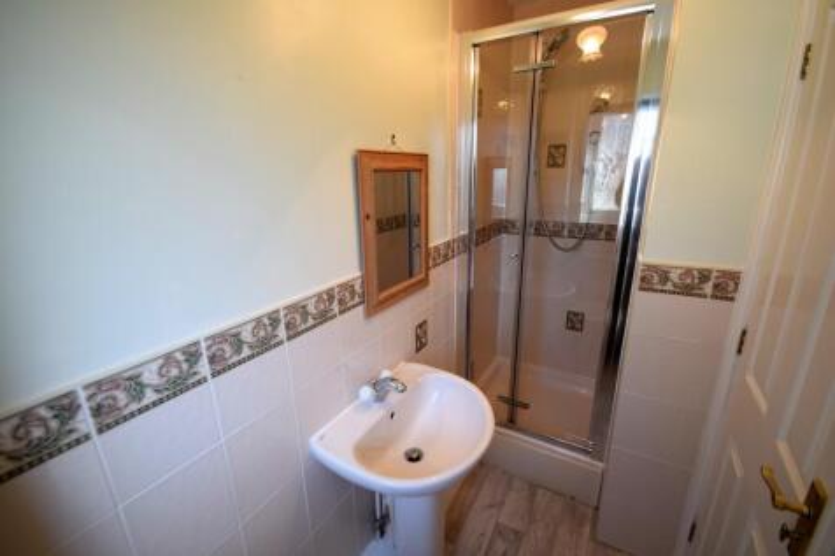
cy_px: 278
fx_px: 348
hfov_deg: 100.4
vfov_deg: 77.3
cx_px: 418
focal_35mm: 15
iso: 400
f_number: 5
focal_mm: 10
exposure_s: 1/100
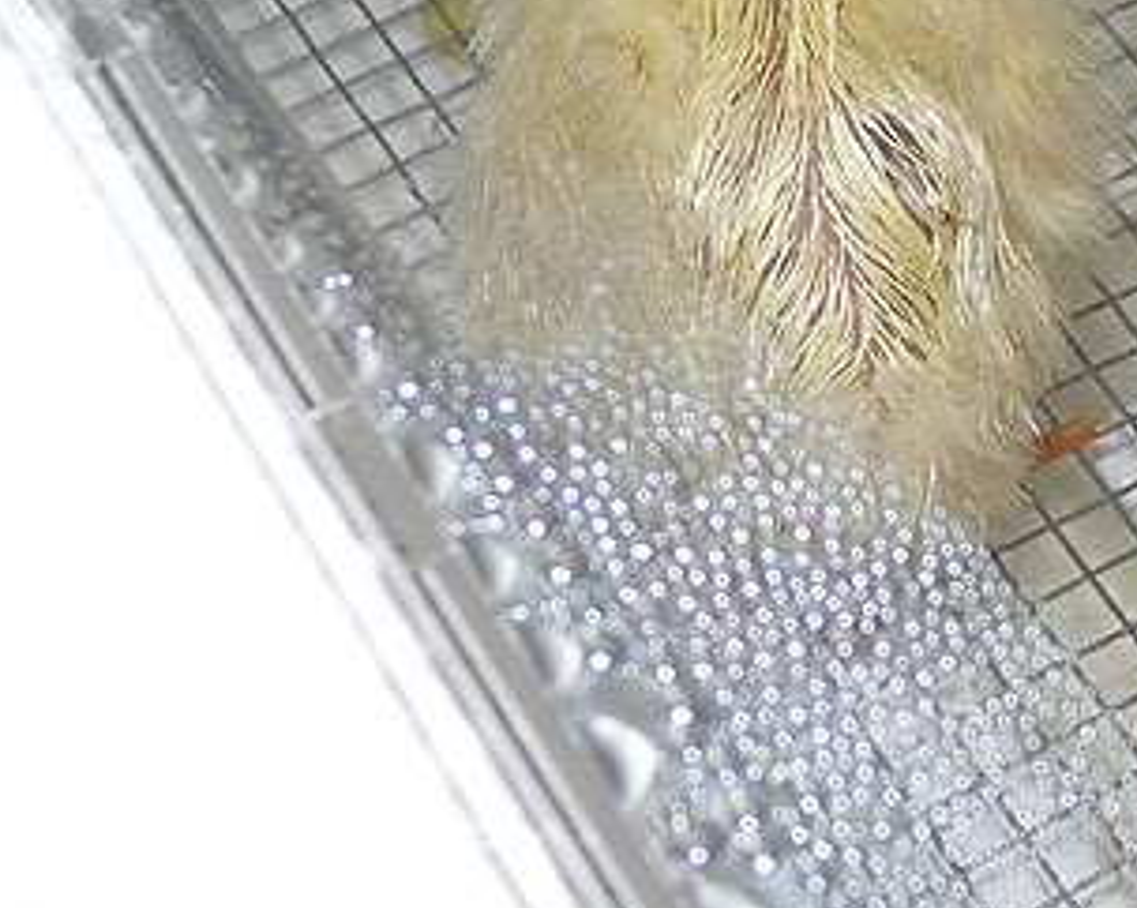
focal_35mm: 99
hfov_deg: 18.9
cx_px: 1126
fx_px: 3329
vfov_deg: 15.3
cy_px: 30
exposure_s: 1/125
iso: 100
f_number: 2.8
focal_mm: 4.8
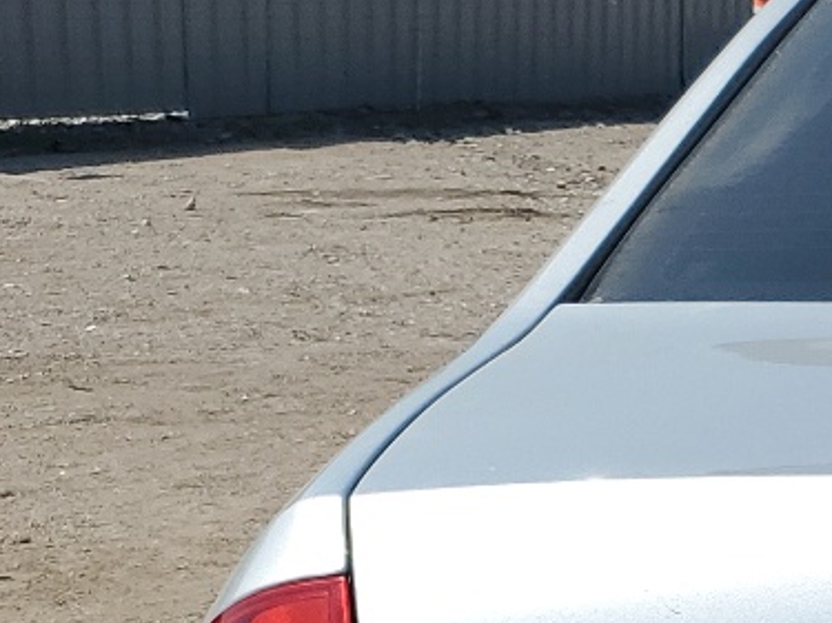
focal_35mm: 111
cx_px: 1475
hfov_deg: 15.4
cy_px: 927
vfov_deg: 12.7
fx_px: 2667
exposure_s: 1/5000
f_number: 1.5
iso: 50
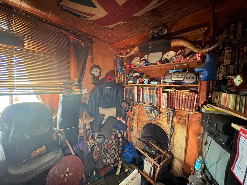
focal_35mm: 14
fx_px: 100
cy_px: 92
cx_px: 124
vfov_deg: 85.7
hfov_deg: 102.1
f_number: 2.2
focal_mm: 2.22
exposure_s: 1/8
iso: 1250
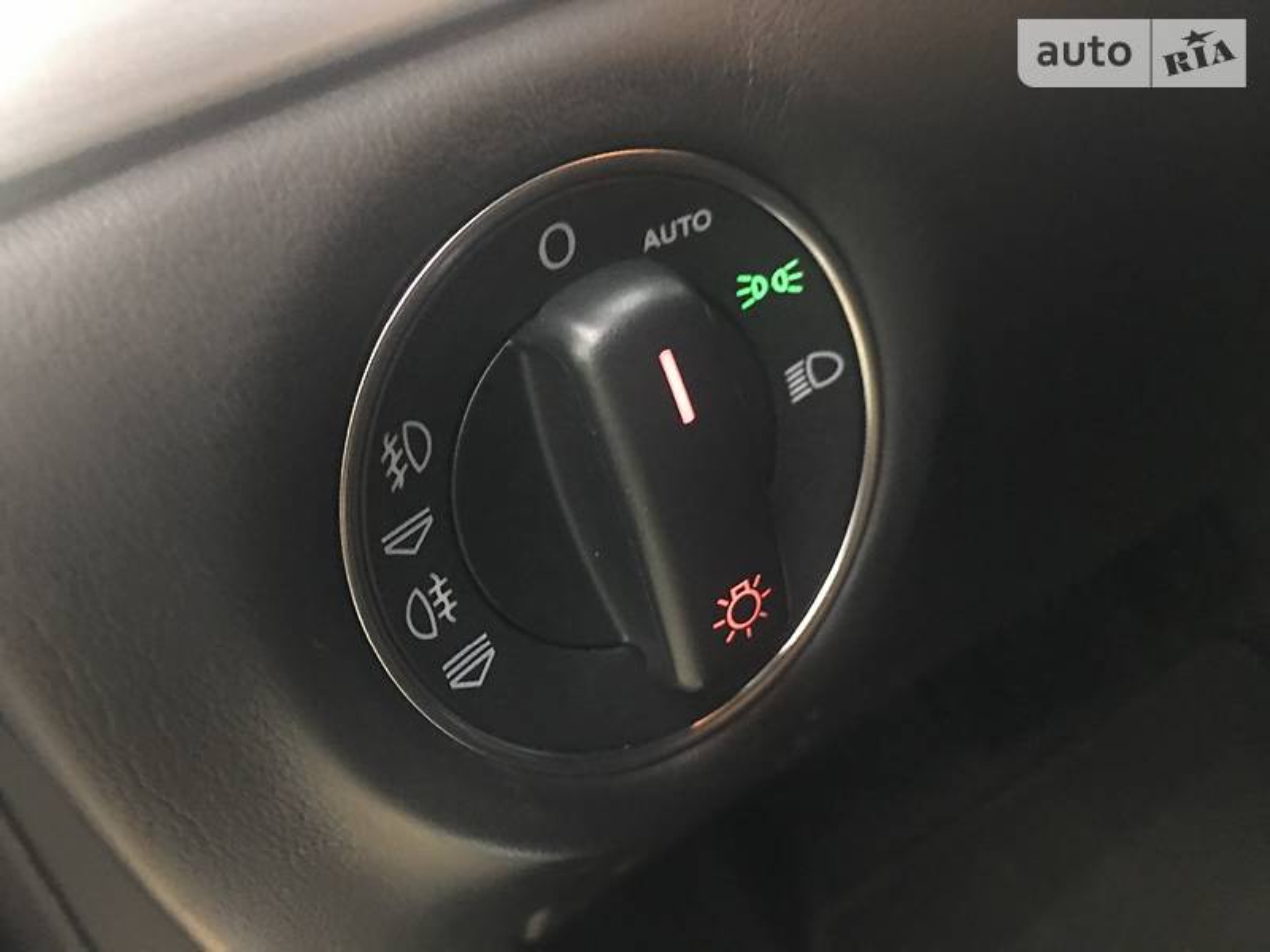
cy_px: 476
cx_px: 635
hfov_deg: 61.7
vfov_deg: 48.2
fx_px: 1064
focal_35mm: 29
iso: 125
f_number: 2.2
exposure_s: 1/4
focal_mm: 4.2
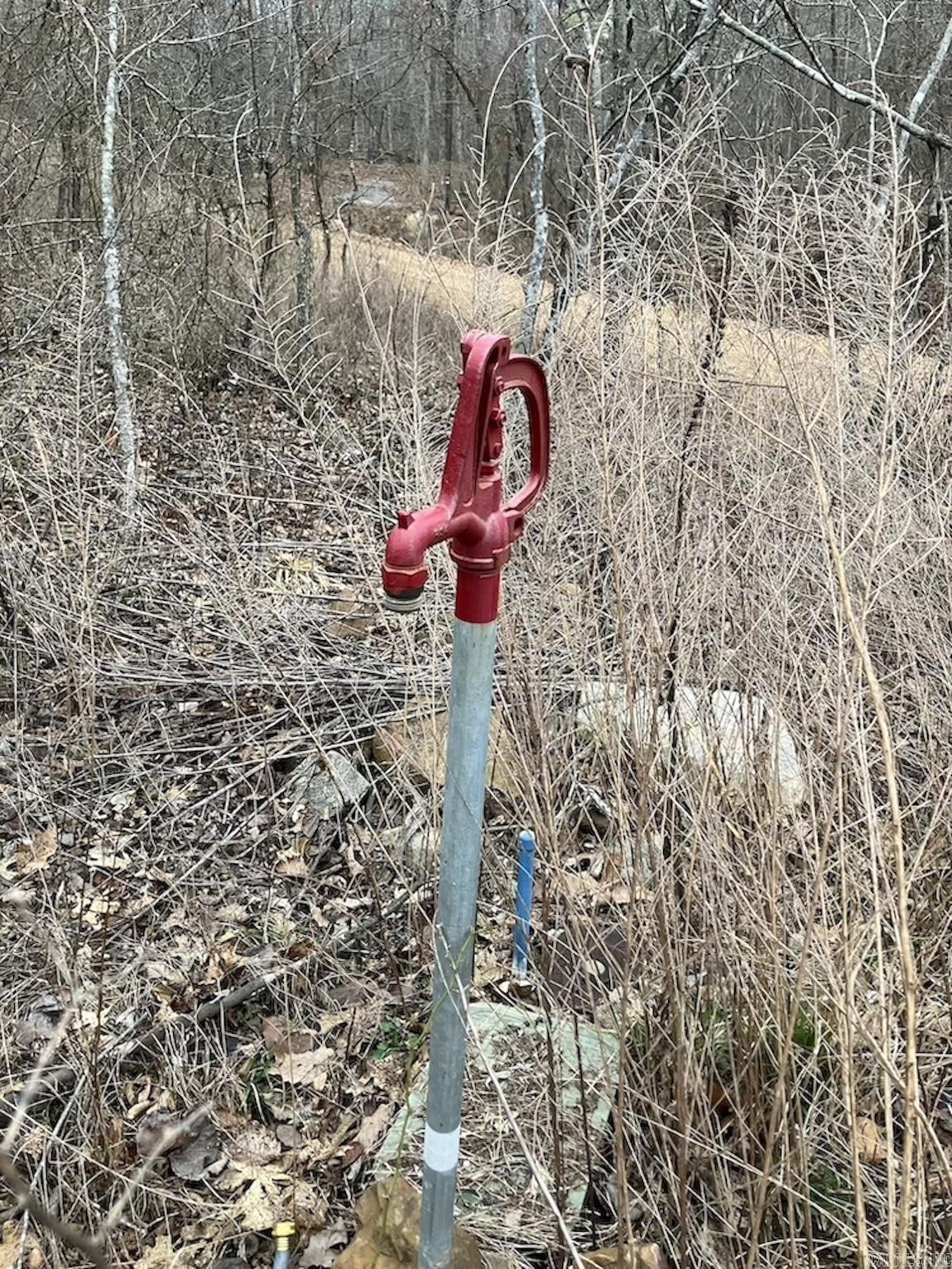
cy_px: 634
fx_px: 1027
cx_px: 476
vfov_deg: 63.4
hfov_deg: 49.8
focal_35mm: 28
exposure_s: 1/60
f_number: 1.8
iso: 80
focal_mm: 3.99
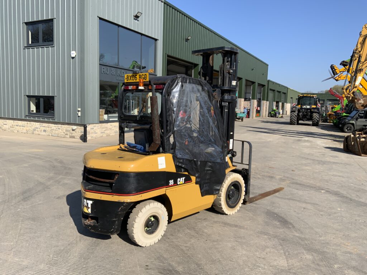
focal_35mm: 29
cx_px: 184
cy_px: 138
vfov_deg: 48.2
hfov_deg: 61.7
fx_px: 307
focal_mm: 3
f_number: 1.8
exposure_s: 1/1984
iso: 16
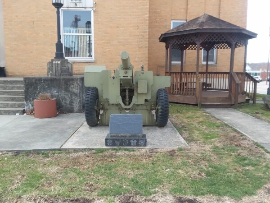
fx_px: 226
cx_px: 135
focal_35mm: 29
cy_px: 102
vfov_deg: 48.2
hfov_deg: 61.7
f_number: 1.9
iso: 40
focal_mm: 2.47
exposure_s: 1/386
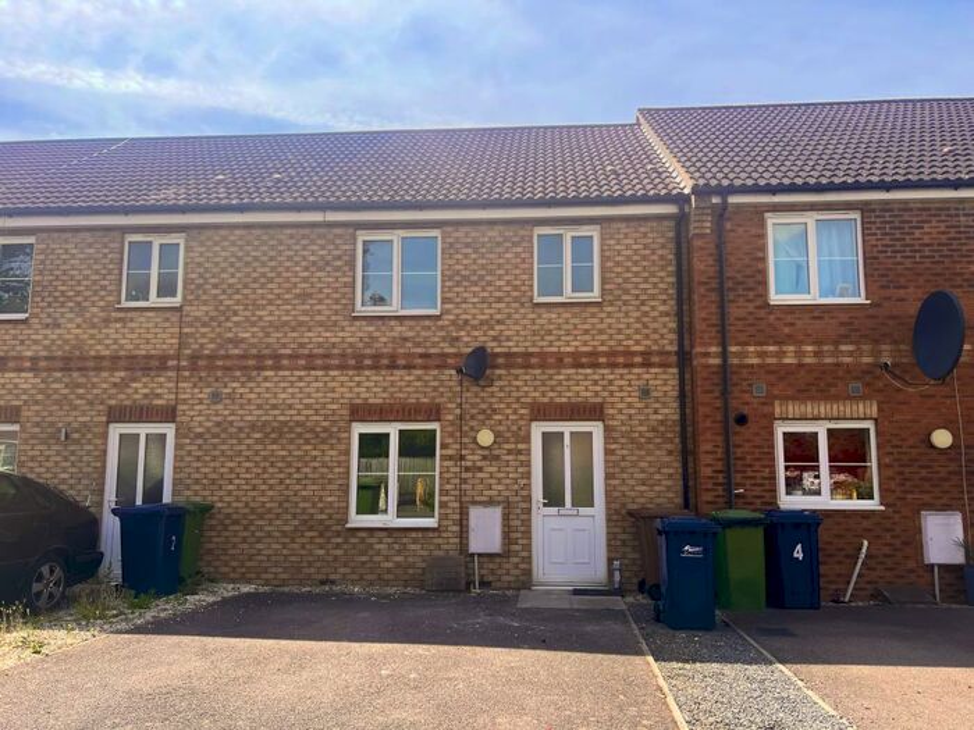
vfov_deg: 53.1
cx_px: 487
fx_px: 732
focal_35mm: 26
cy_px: 365
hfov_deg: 67.3
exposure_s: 1/3571
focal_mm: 5.7
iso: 50
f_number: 1.5
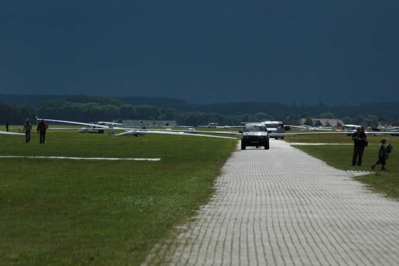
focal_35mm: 232
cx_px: 200
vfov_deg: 5.9
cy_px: 133
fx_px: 2575
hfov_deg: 8.9
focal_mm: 155
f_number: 6.3
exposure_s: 1/4000
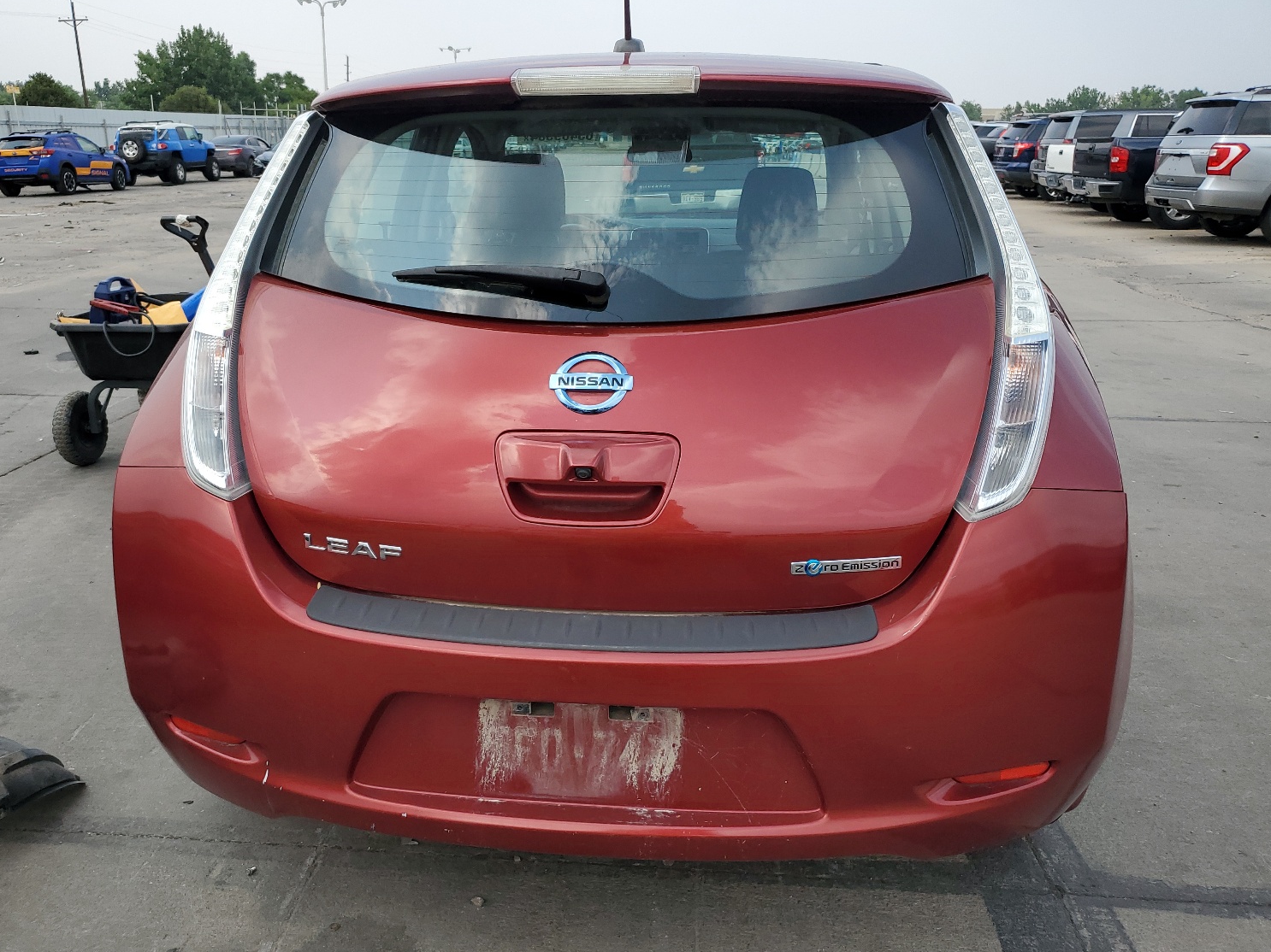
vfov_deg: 49.7
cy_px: 491
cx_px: 595
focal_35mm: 28
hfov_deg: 63.4
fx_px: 1028
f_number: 1.5
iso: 50
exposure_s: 1/1429
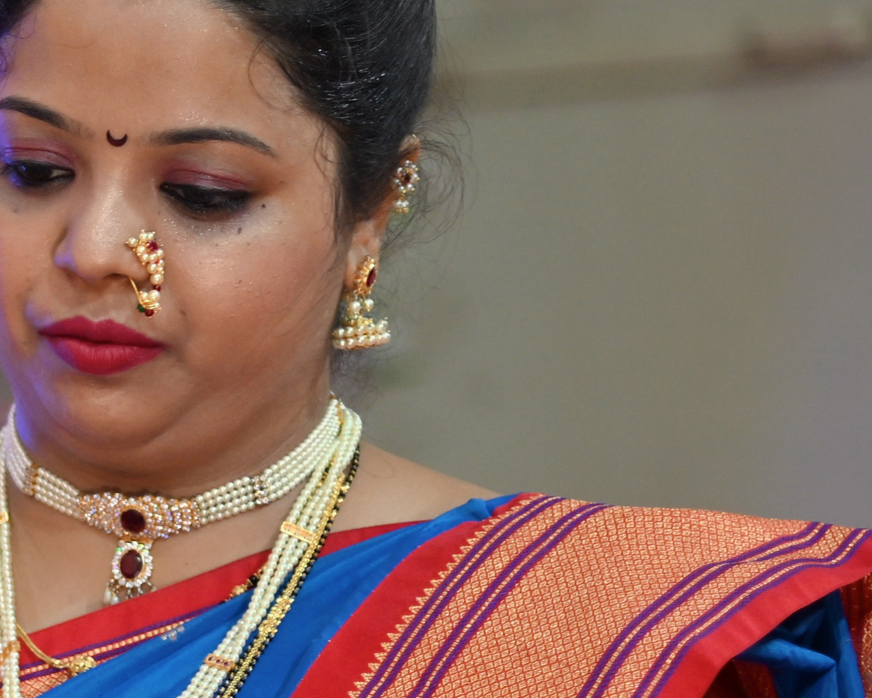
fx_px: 6555
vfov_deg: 6.0
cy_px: 967
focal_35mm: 254
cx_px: -1193
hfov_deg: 7.2
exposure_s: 1/250
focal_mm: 50
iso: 100
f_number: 1.2
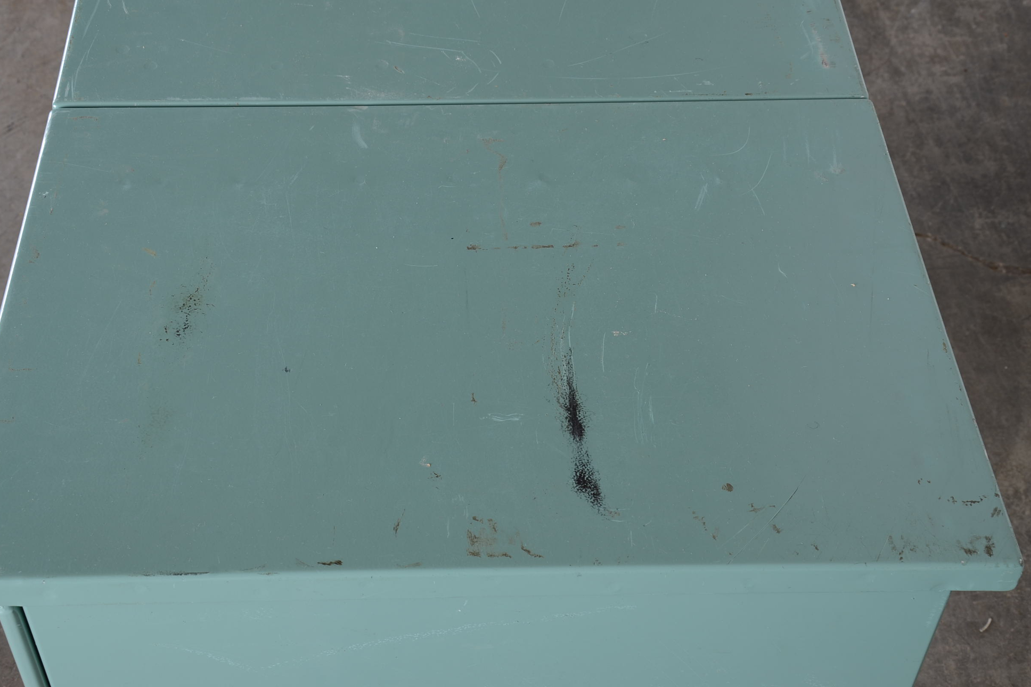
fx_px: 1532
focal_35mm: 54
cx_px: 508
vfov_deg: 25.3
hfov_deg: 37.2
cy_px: 342
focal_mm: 35
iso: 125
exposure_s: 1/125
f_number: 10
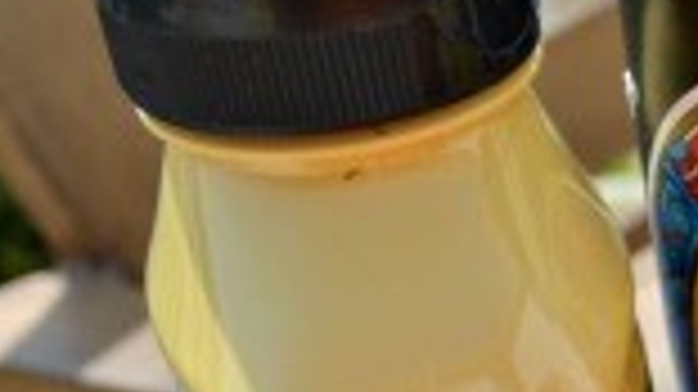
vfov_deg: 6.9
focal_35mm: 167
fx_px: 3089
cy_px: 915
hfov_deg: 11.2
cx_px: 1554
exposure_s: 1/250
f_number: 8
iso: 100
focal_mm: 22
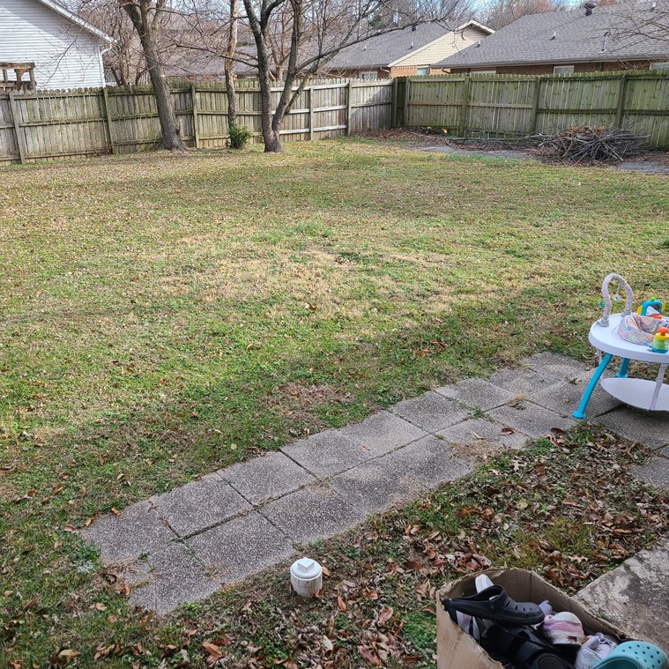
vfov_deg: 52.5
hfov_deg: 52.1
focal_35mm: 31
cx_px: 256
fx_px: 678
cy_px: 333
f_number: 1.8
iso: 40
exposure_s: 1/539
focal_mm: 5.4
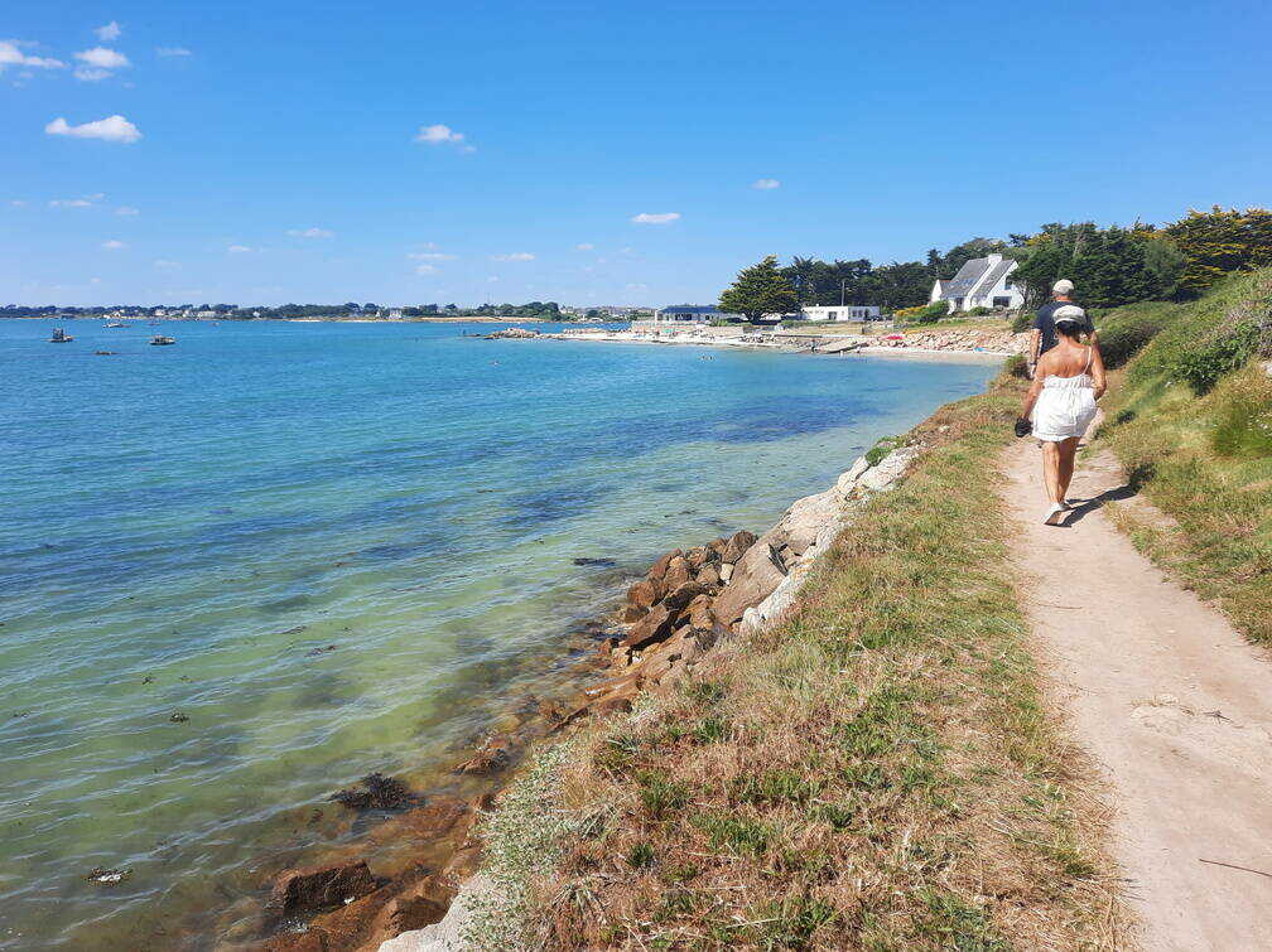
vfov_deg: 54.8
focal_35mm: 25
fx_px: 918
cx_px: 636
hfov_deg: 69.4
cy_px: 476
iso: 32
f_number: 2
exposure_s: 1/909
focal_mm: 4.6
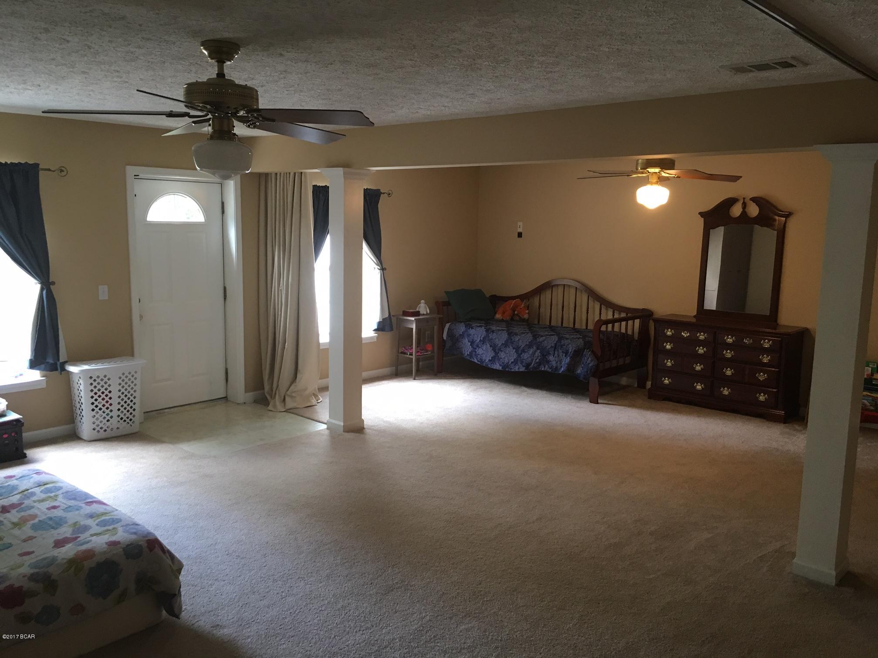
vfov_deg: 48.2
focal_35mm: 29
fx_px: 736
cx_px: 439
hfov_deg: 61.7
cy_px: 329
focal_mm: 4.15
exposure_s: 1/30
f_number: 2.2
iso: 100
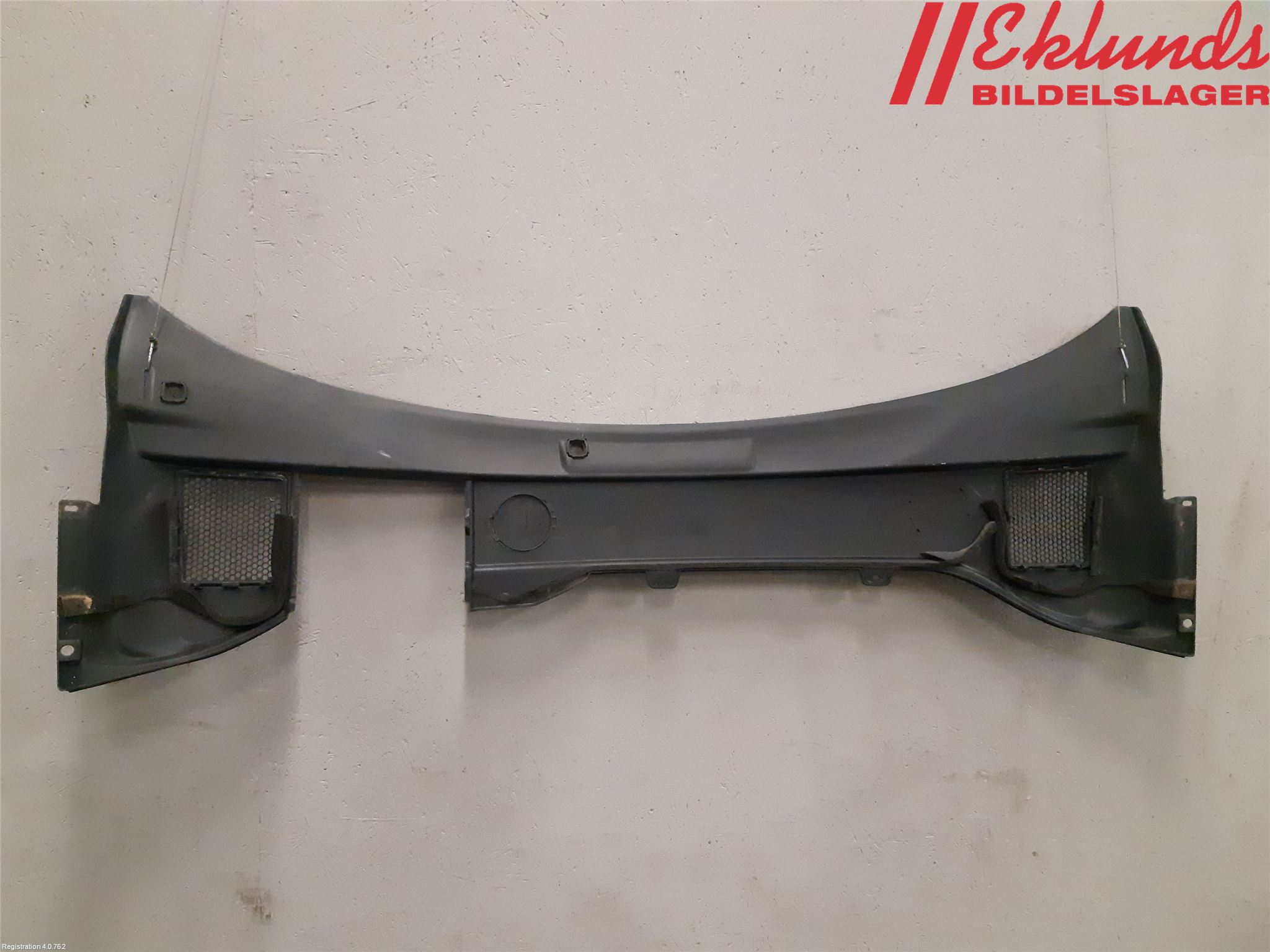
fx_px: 954
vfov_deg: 53.1
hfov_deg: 67.3
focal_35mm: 26
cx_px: 635
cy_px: 476
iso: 800
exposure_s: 1/222
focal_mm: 3.93
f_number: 1.7
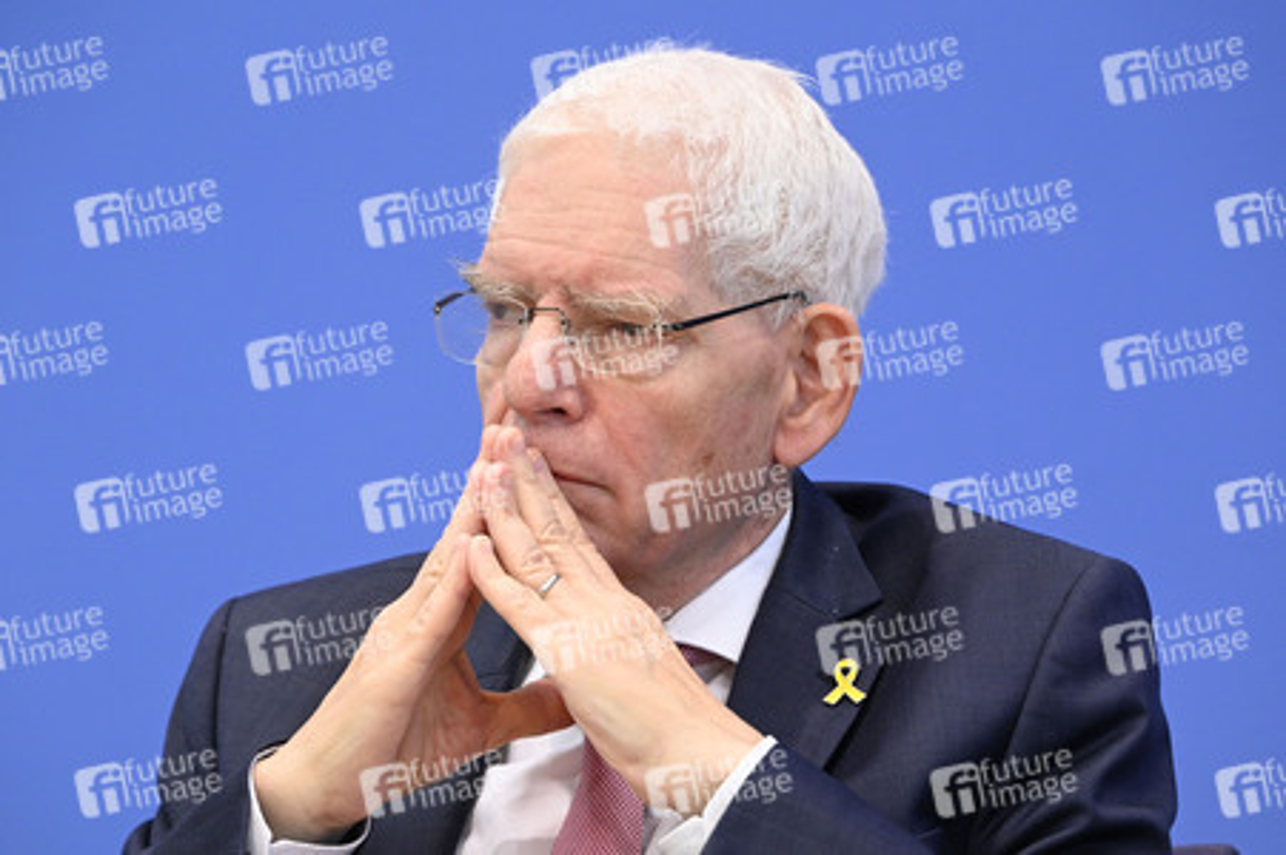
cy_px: 428
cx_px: 643
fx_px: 5533
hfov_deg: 13.3
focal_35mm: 155
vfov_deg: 8.8
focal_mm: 155
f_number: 5.6
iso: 4000
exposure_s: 1/500
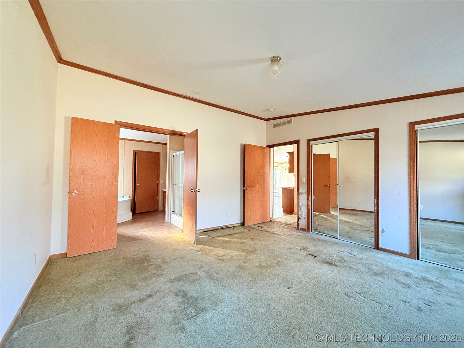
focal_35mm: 14
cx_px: 232
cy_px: 174
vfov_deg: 85.7
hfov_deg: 102.1
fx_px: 188
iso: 500
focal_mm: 2.22
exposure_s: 1/60
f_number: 2.2
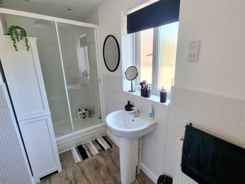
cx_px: 138
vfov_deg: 78.1
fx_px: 113
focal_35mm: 16
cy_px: 93
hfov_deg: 94.0
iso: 50
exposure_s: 1/60.2
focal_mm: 2.2
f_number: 2.2
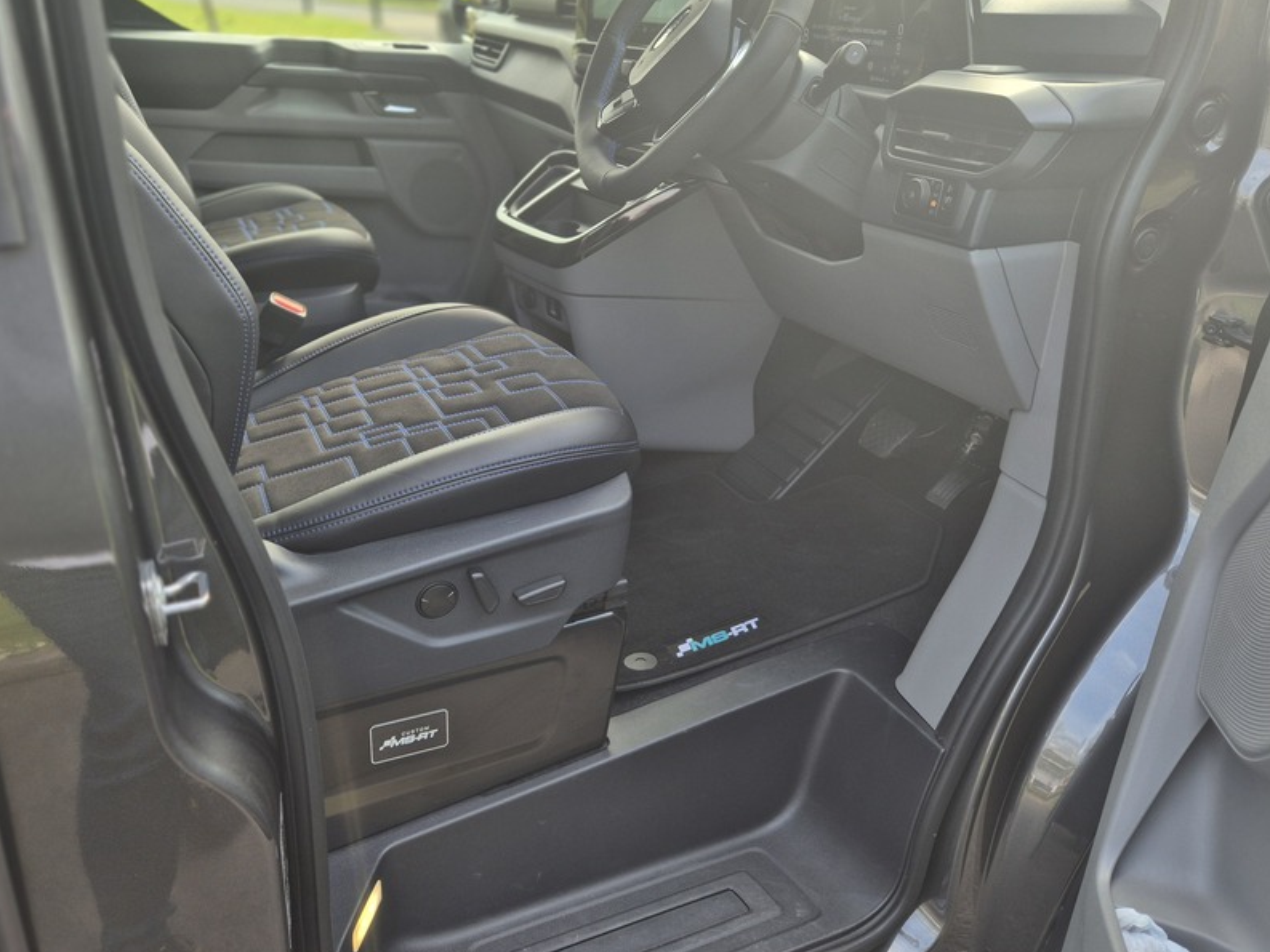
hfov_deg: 61.6
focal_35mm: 29
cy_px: 411
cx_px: 615
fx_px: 1064
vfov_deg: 48.1
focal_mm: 5.4
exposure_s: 1/191
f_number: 1.8
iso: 25
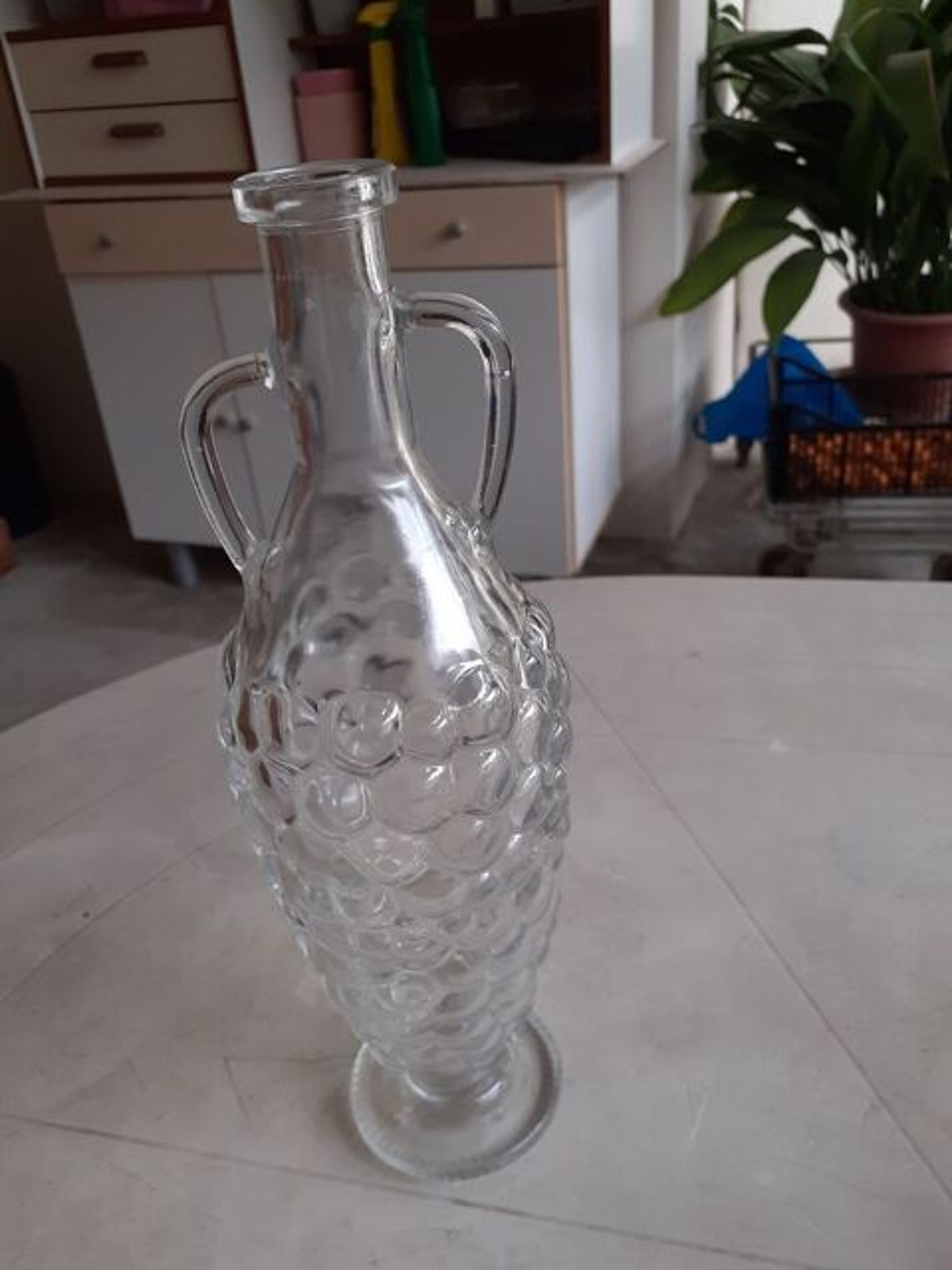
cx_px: 476
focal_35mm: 27
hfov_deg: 51.4
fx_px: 990
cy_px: 635
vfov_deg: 65.3
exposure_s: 1/100
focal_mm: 3.6
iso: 64
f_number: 1.9
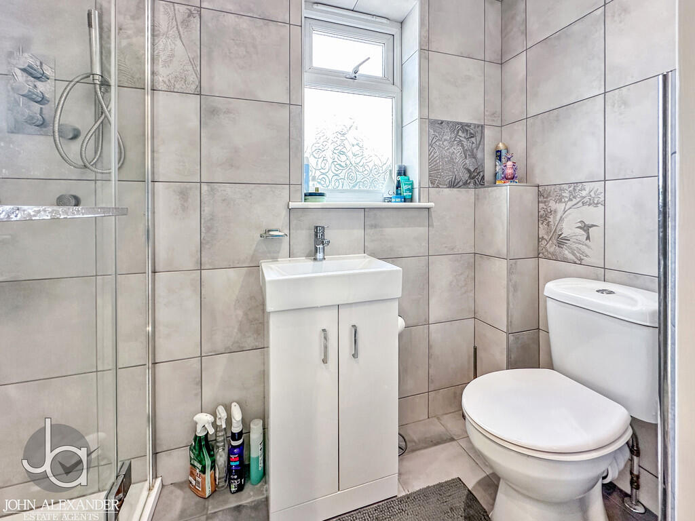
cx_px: 348
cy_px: 260
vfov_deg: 85.7
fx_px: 281
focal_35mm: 14
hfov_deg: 102.1
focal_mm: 2.22
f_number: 2.2
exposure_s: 1/100
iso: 200
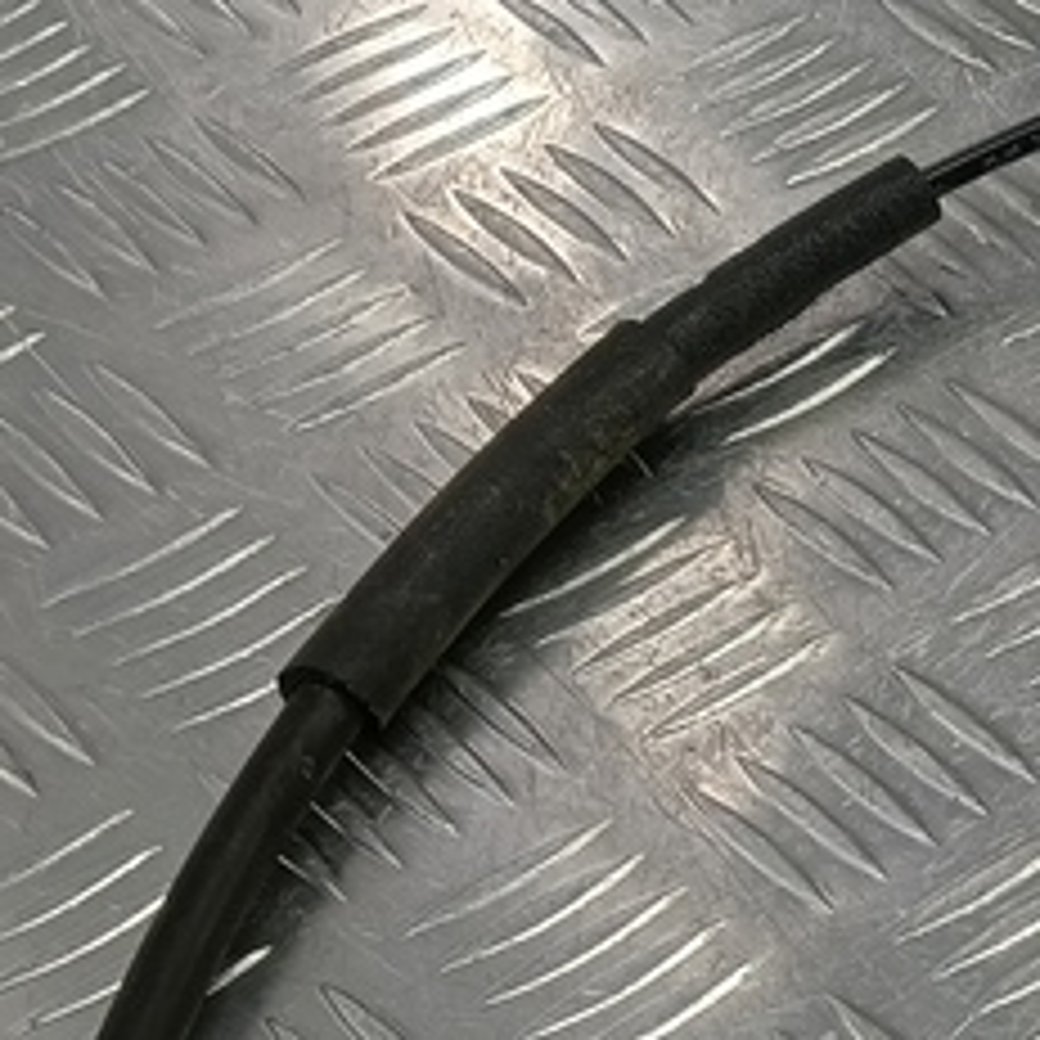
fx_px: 3059
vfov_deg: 19.1
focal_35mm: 90
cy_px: 828
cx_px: 1625
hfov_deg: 17.1
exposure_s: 1/50
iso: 91
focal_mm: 4.11
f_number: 1.6
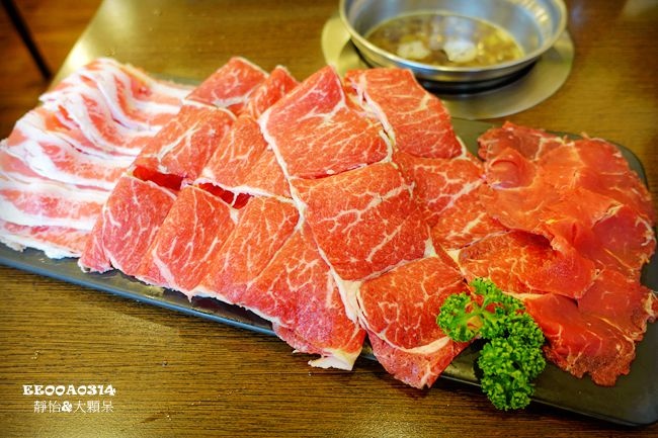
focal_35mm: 24
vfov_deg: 53.1
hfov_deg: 73.8
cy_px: 219
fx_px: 439
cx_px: 329
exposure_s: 1/30
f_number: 1.8
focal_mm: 8.8
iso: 200
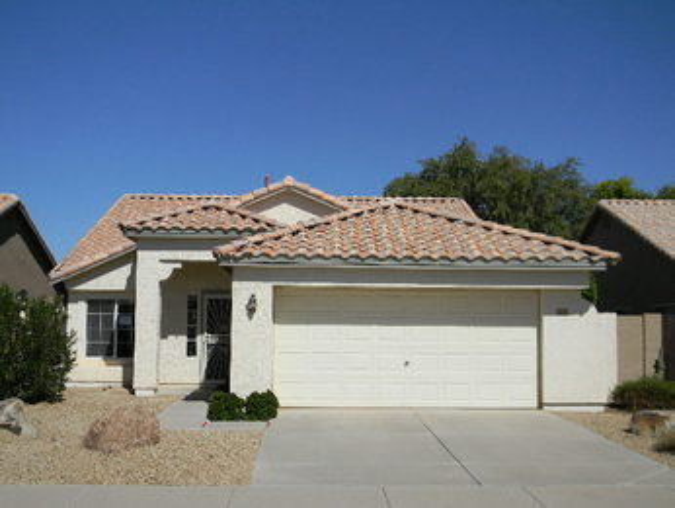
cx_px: 338
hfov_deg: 45.7
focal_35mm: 41
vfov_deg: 35.2
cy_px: 254
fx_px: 800
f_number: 7.6
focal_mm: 7.3
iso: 112
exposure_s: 1/684
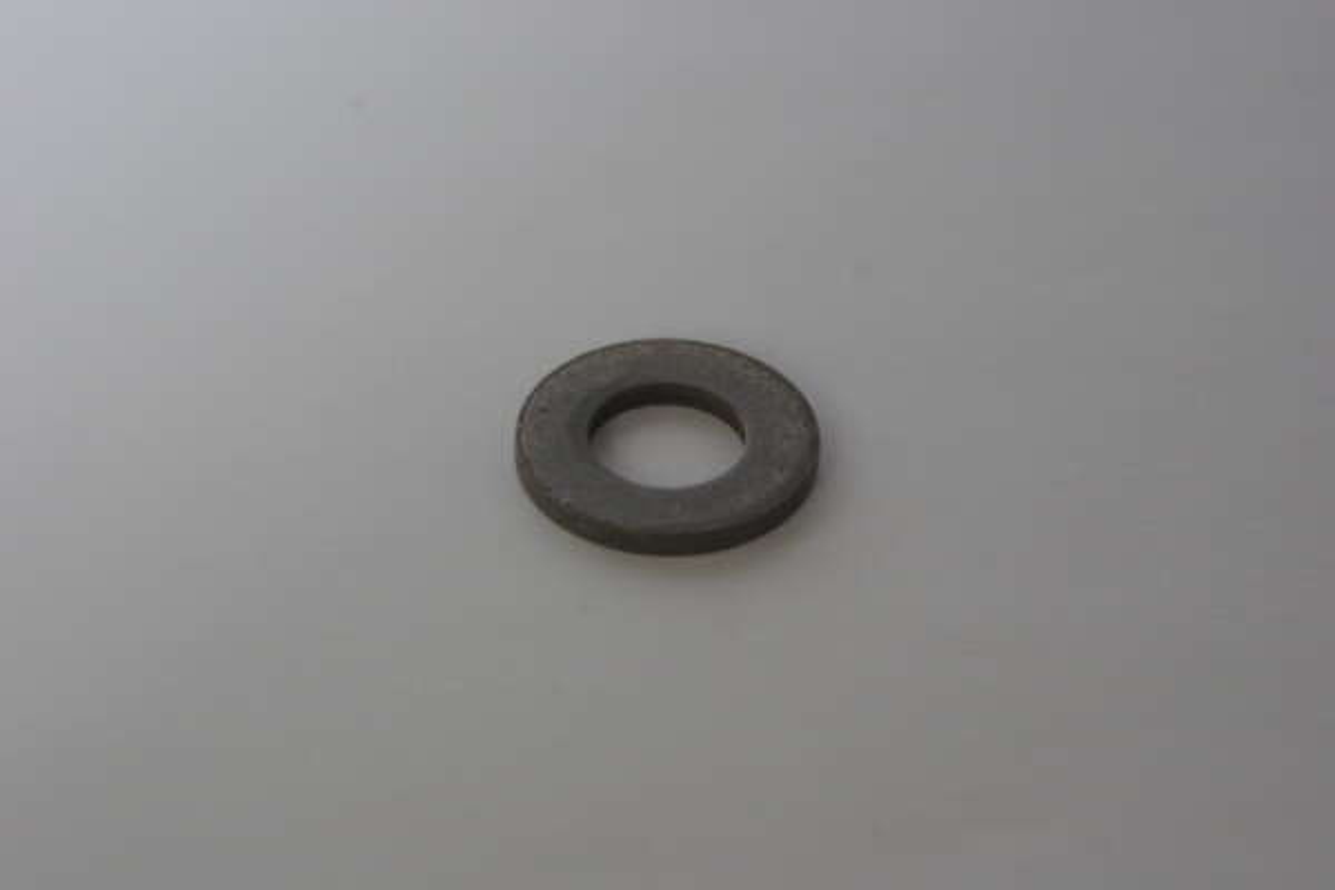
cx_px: 668
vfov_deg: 11.4
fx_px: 4450
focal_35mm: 120
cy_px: 445
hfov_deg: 17.1
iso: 800
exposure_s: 1/60
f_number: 8
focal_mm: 80
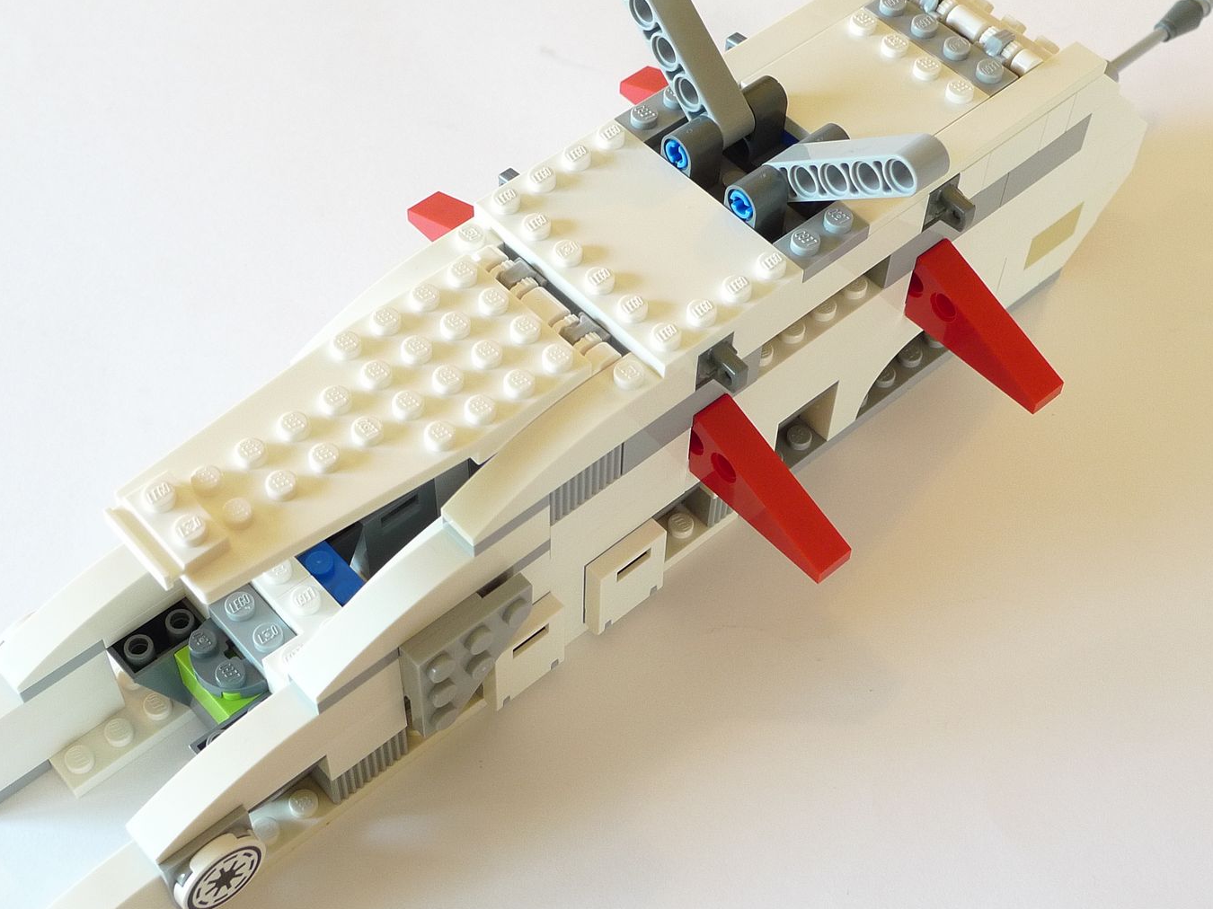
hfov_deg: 38.2
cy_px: 481
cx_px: 599
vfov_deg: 29.1
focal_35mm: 50
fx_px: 1752
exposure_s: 1/15
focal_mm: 7.9
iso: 200
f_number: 3.2
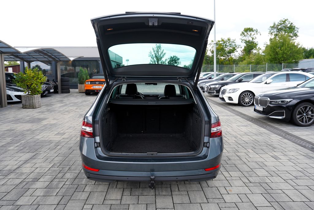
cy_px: 105
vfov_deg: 45.0
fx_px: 253
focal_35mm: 29
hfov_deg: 63.7
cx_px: 157
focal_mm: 29
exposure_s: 1/100
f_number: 5.6
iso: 100
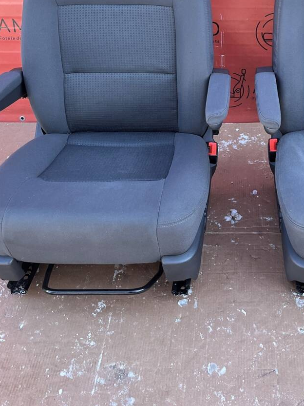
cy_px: 49
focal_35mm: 50
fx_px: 585
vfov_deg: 36.1
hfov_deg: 28.5
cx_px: 243
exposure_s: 1/122
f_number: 1.6
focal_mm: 5.1
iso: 80
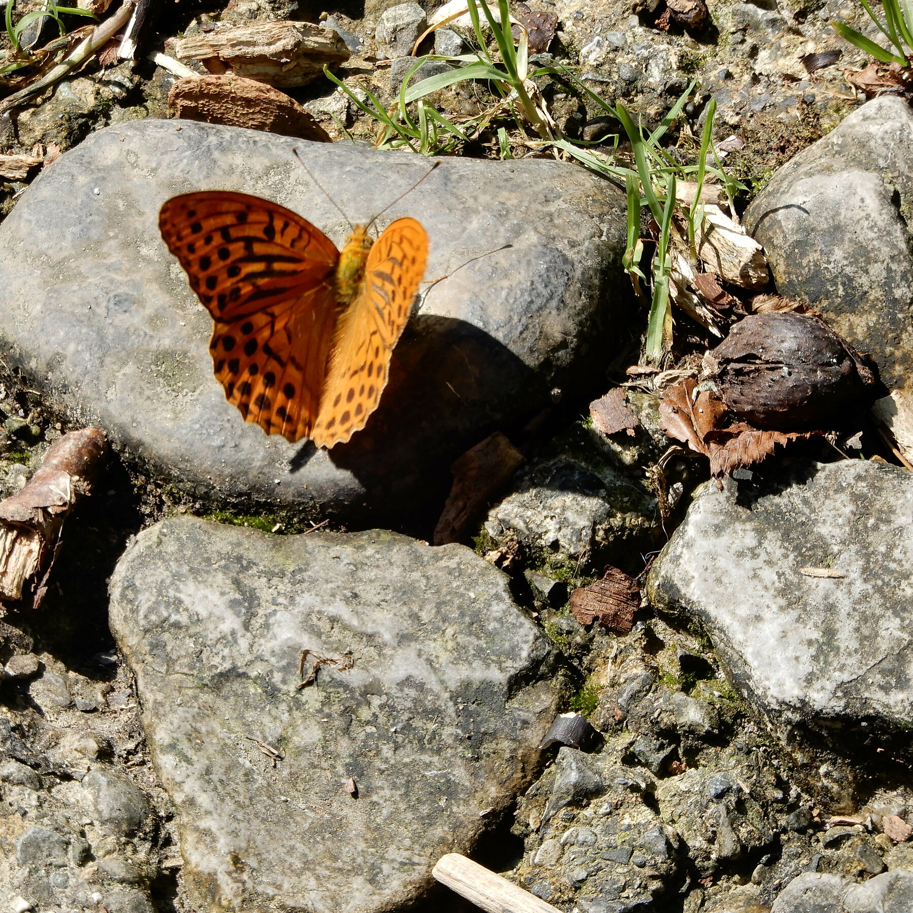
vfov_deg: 5.9
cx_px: 382
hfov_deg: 5.9
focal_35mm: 295
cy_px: 456
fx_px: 8803
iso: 80
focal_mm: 44.6
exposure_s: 1/200
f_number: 5.6
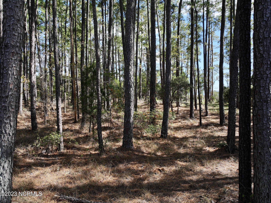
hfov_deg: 71.6
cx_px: 136
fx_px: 188
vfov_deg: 56.8
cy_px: 102
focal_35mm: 24
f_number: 2.8
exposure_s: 1/80
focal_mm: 12.29
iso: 160
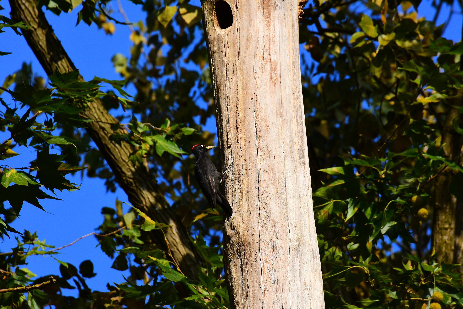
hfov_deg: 4.6
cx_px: 232
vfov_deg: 3.1
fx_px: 5787
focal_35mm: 450
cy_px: 154
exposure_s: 1/800
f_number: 9
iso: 400
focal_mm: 300
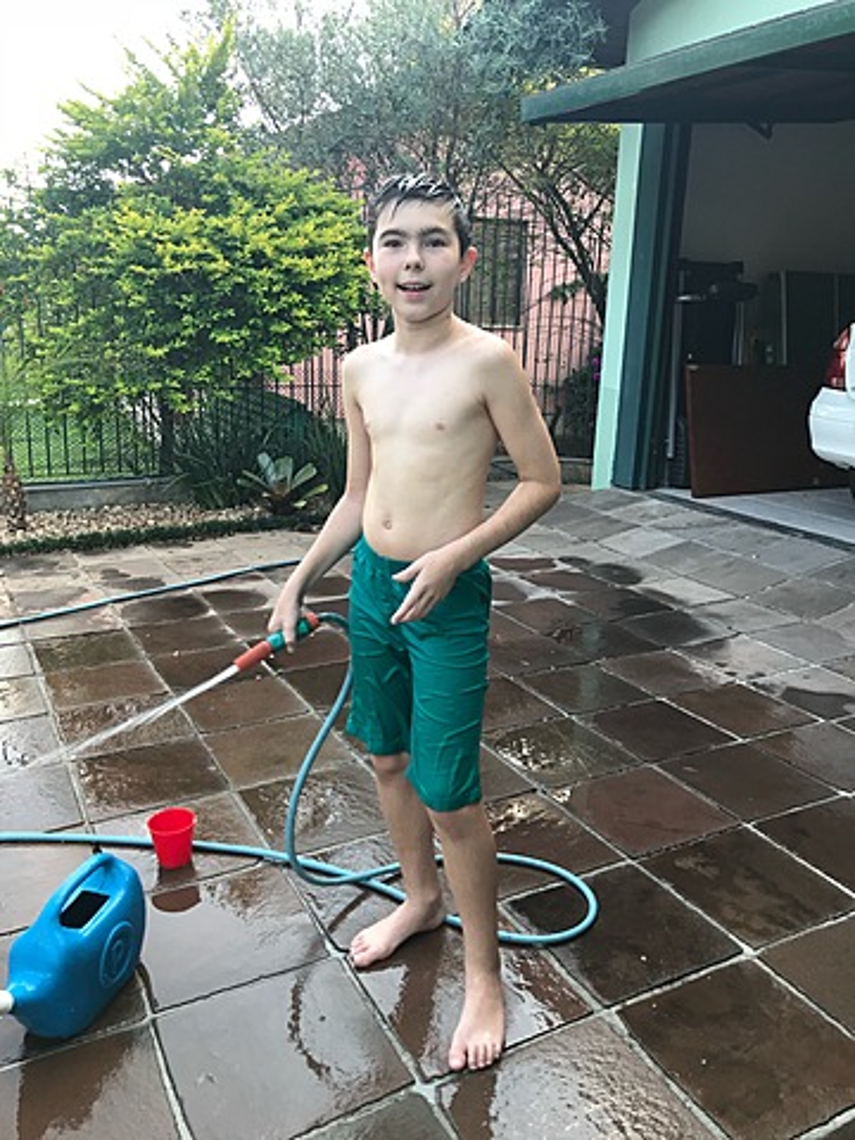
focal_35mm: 28
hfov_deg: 49.7
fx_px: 922
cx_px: 428
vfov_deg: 63.4
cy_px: 570
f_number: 1.8
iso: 25
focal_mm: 3.99
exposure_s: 1/120
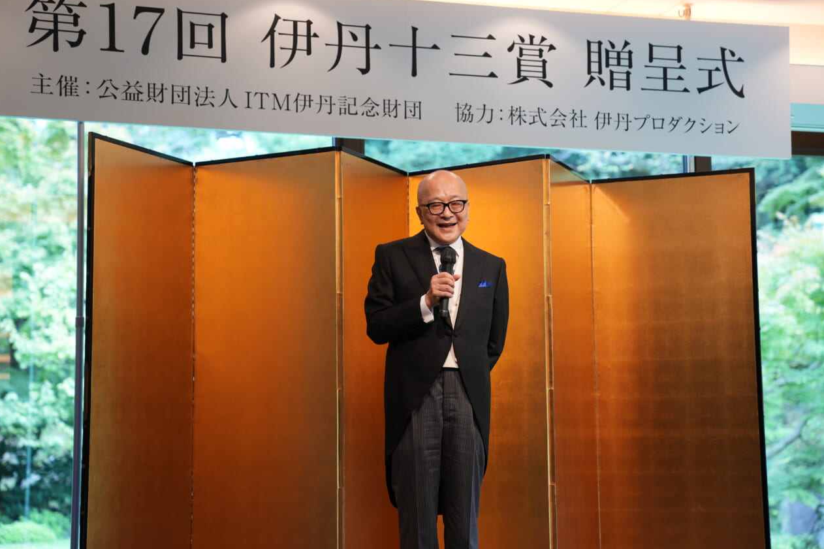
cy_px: 274
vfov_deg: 19.2
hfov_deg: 28.5
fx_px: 1625
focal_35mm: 71
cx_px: 413
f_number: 2.8
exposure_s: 1/80
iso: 200
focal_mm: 70
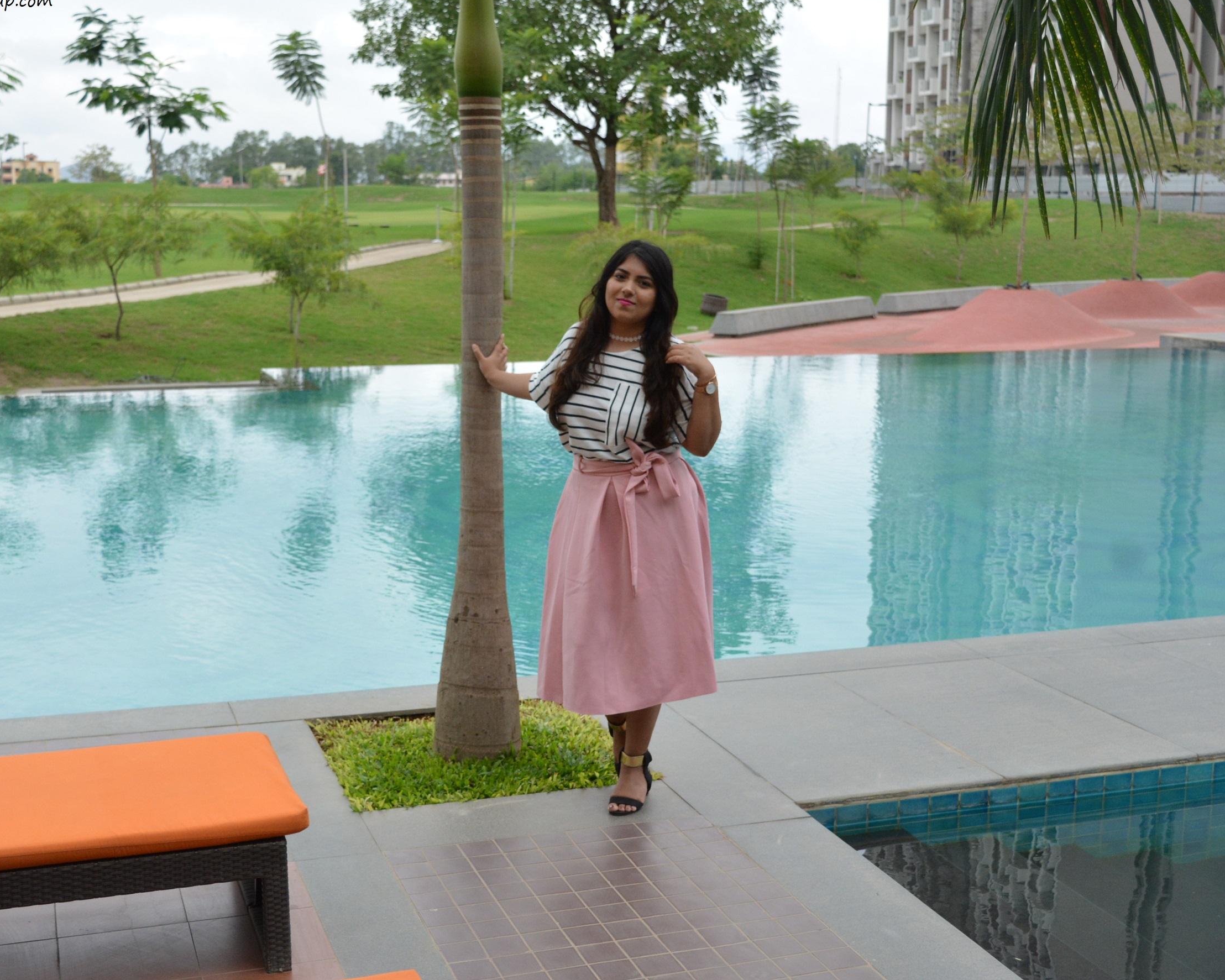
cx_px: 575
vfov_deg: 31.5
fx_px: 1740
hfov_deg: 38.8
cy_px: 483
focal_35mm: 48
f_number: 5.6
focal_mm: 28
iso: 1000
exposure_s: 1/4000
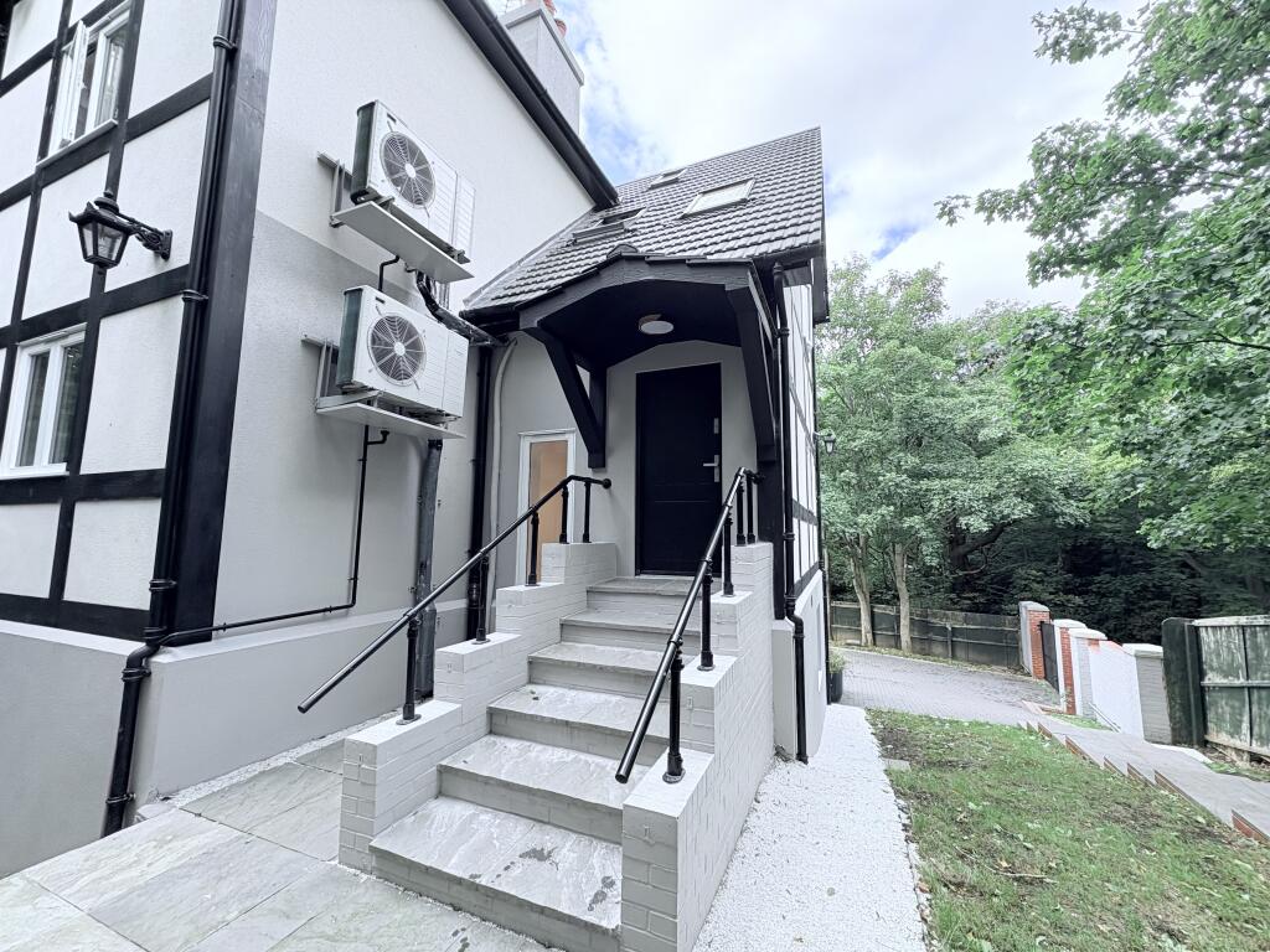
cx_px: 635
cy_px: 476
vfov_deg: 85.7
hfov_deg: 102.1
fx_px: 514
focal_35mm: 14
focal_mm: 2.22
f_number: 2.2
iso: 80
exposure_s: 1/129
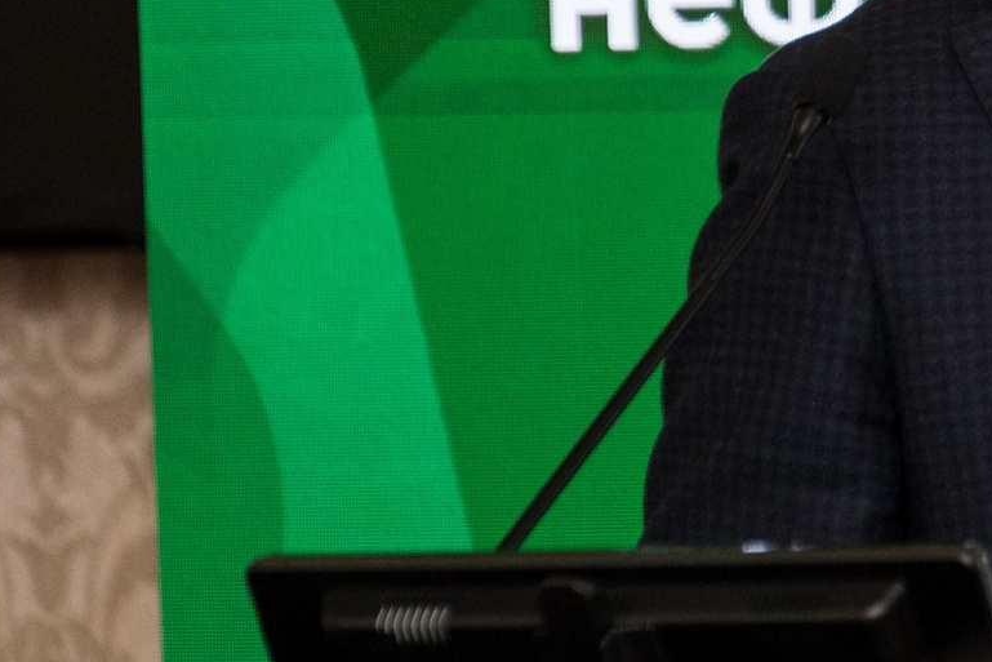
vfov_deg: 1.7
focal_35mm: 832
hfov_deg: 2.5
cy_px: -43
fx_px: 22929
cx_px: 1370
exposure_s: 1/160
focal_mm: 250
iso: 1600
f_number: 5.6
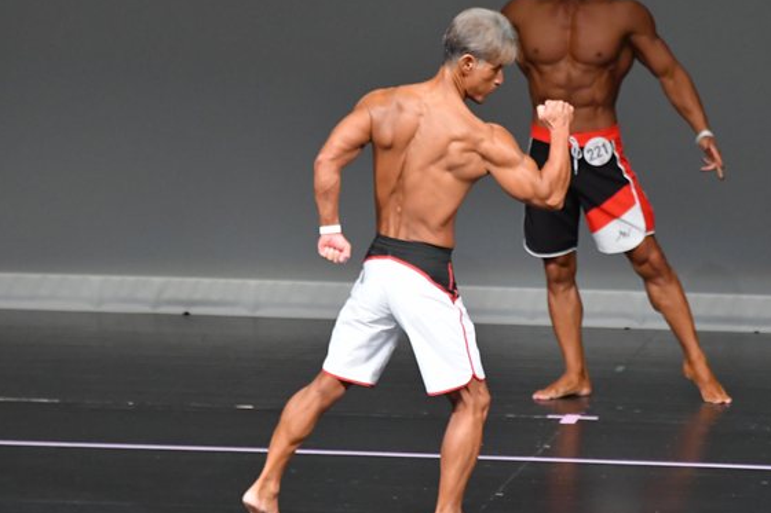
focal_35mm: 436
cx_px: 506
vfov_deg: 3.2
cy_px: 239
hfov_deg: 4.7
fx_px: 9334
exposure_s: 1/400
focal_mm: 210
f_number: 5.6
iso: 5000
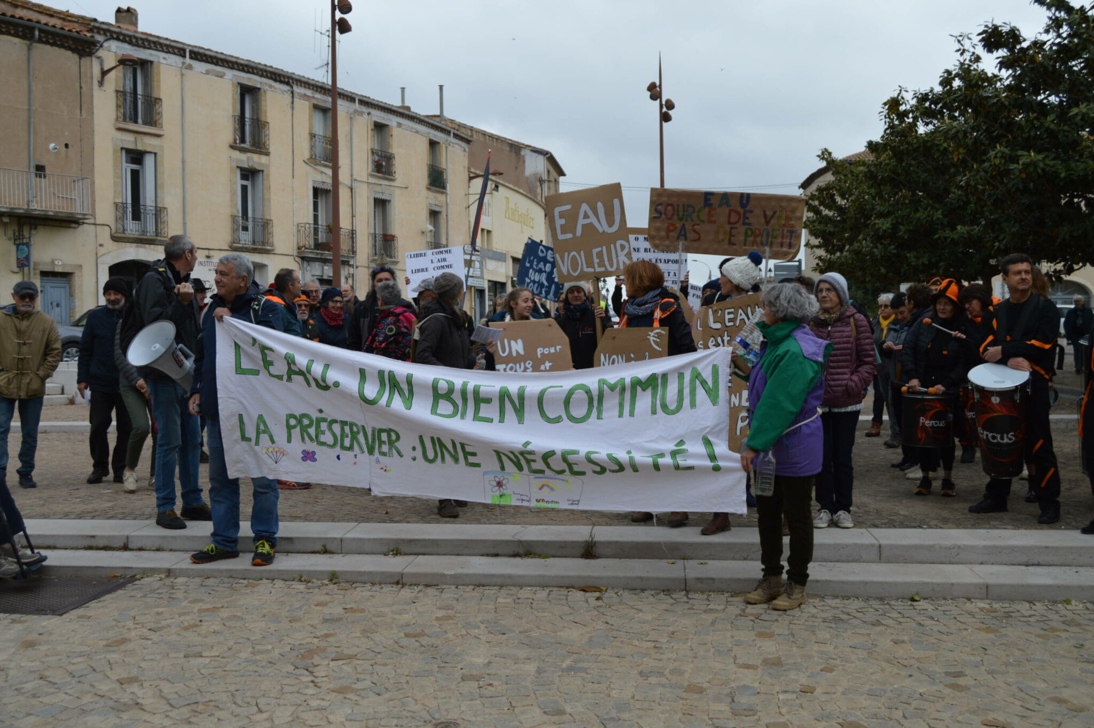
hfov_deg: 55.1
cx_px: 547
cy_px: 364
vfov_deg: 38.3
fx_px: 1048
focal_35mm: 34
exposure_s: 1/125
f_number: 5.6
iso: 100
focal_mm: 23
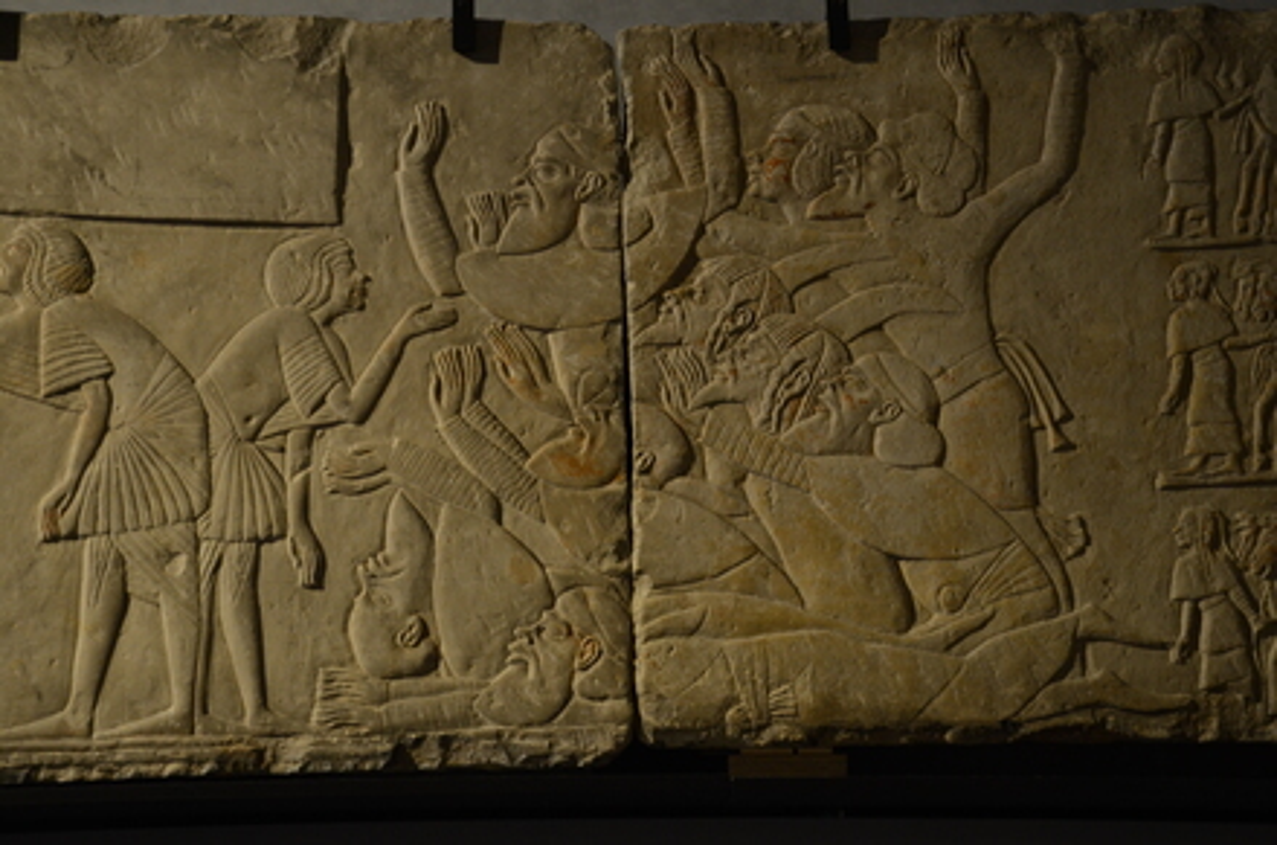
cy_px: 422
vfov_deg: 20.5
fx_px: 2335
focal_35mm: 66
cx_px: 638
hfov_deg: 30.6
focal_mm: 44
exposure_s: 1/50
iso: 1250
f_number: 4.8
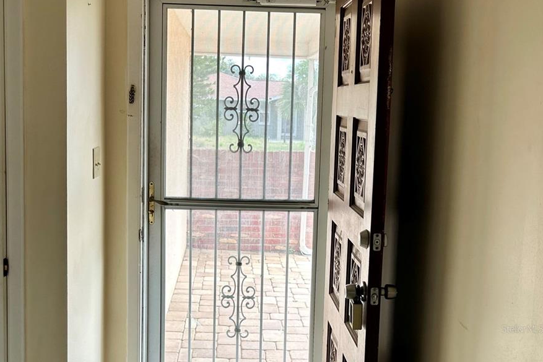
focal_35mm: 37
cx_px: 267
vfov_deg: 33.9
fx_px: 558
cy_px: 329
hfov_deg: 51.9
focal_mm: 5.7
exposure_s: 1/170
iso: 40
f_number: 1.5
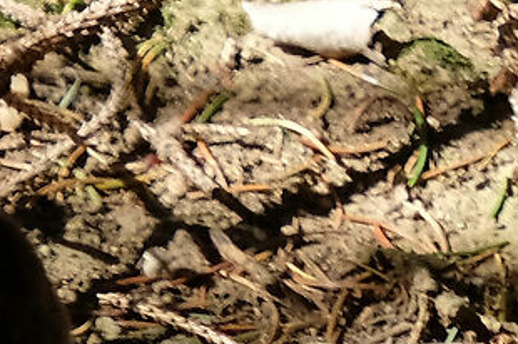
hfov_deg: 0.9
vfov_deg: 0.6
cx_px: 1544
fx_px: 33433
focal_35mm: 2326
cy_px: -615
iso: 640
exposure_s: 1/1000
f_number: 4.8
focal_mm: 200
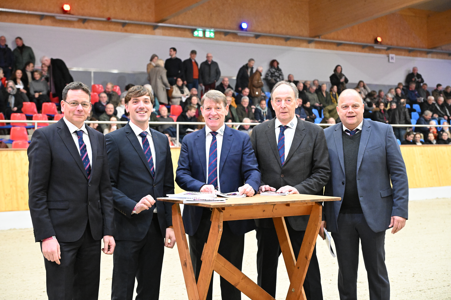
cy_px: 150
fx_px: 651
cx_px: 226
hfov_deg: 38.2
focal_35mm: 52
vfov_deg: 26.0
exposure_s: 1/400
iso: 8000
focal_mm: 52
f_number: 4
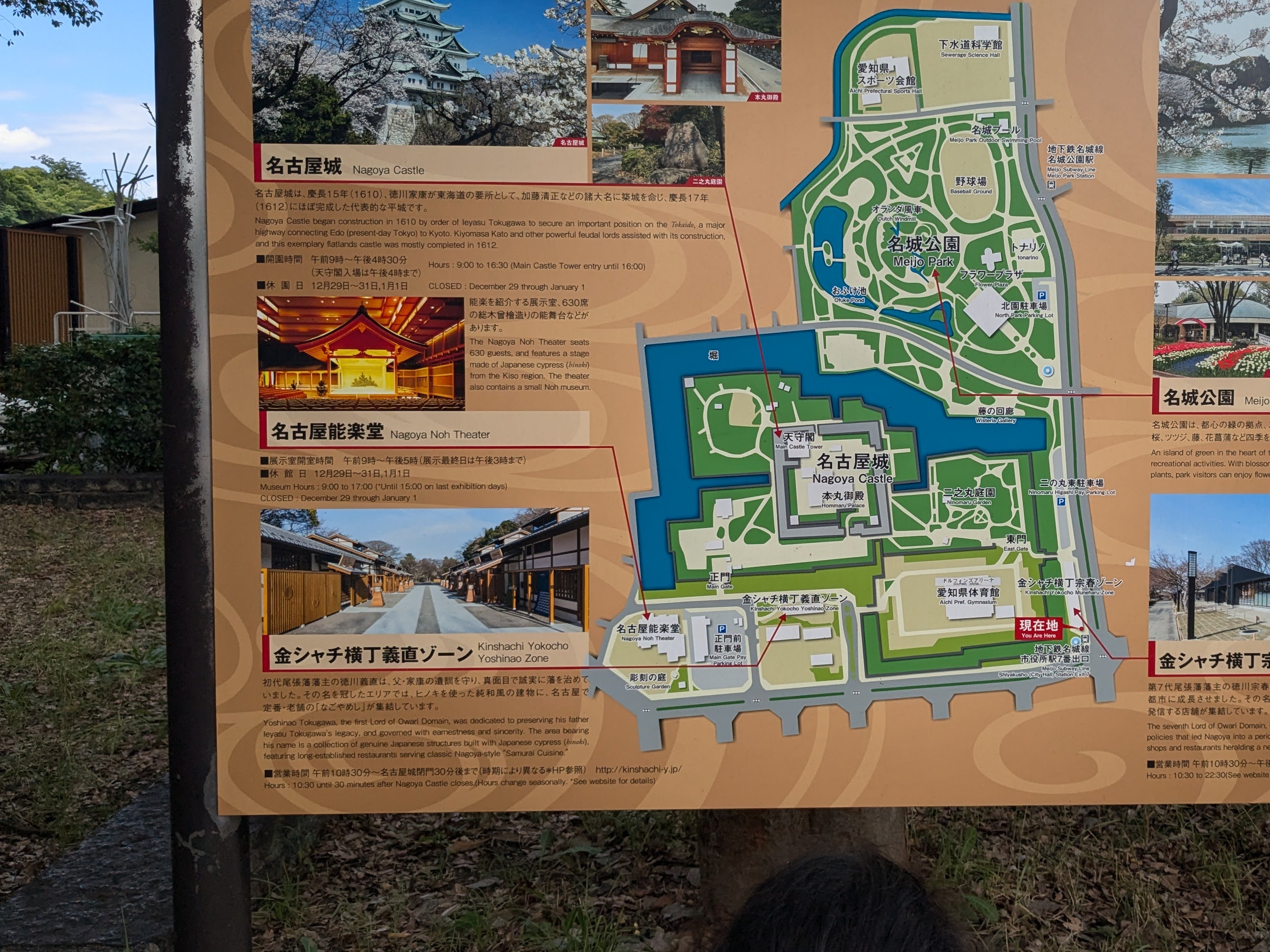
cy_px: 357
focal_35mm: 35
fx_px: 1284
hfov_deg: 51.9
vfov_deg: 40.4
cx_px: 811
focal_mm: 4.38
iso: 47
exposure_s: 1/1462
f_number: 1.73
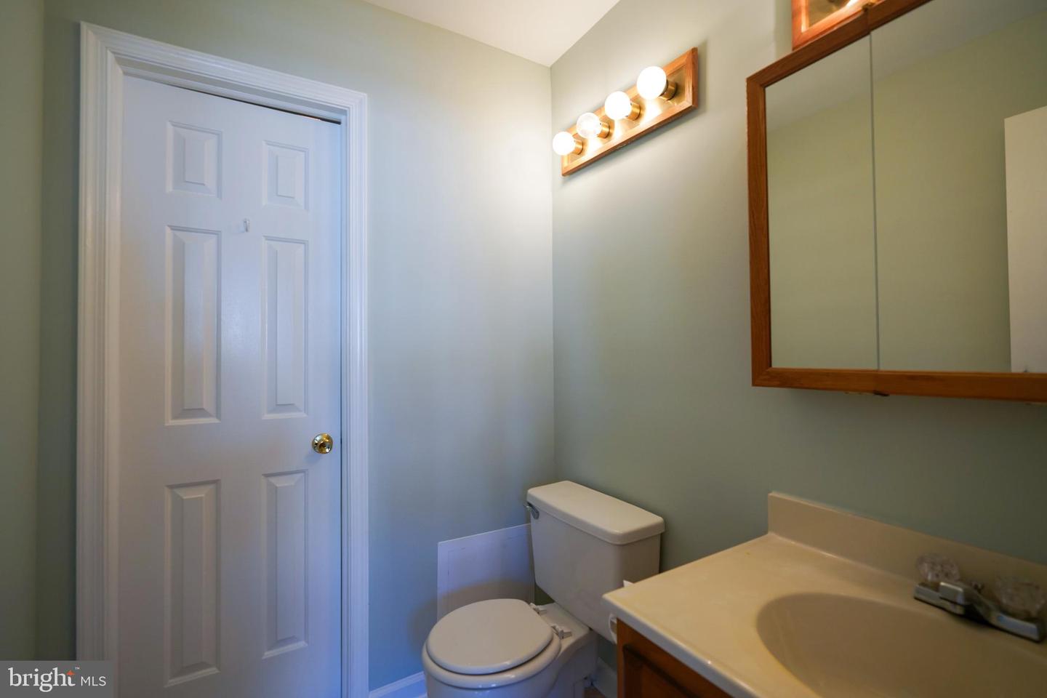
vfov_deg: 73.7
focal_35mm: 16
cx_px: 524
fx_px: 465
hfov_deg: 96.7
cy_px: 349
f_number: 4
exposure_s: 1/160
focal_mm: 16
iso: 500
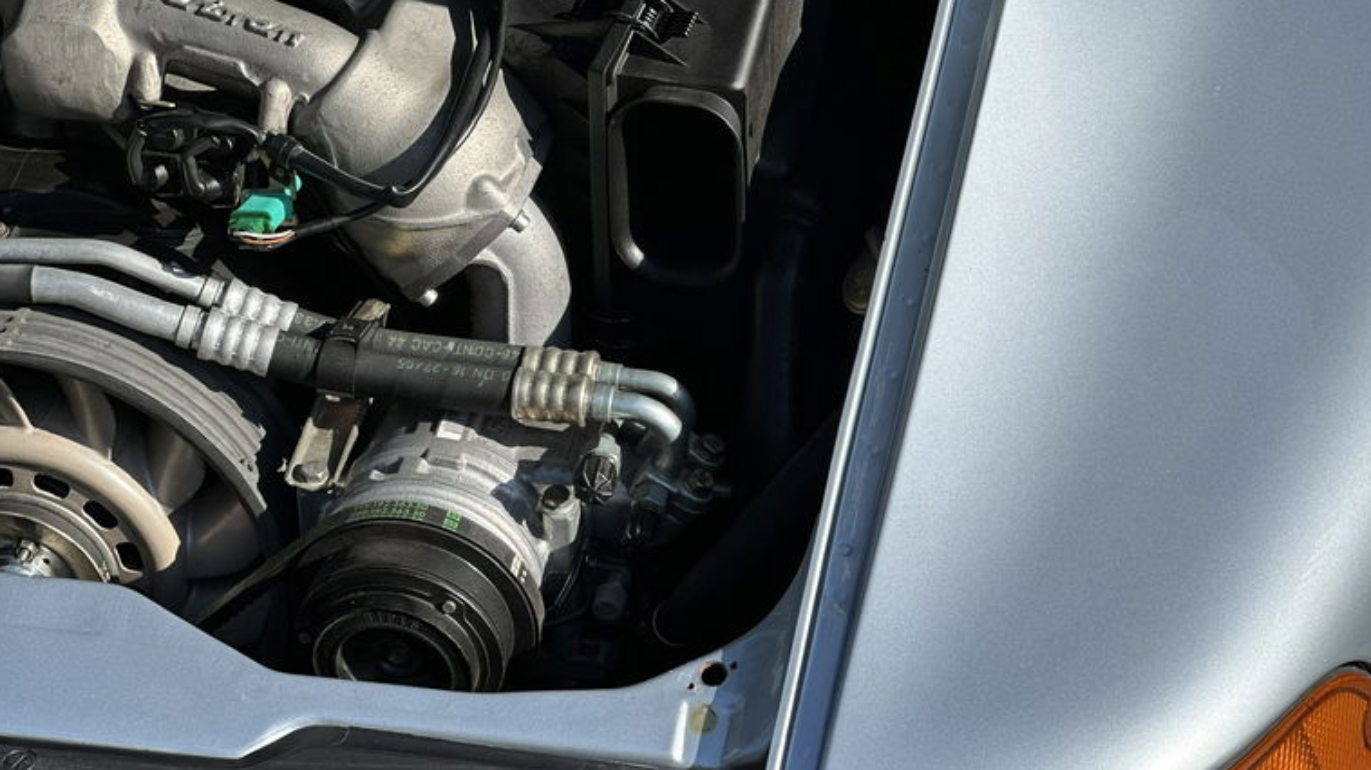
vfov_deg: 14.2
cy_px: 340
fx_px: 3089
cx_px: 687
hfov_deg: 25.0
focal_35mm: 85
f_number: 2.8
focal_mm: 9
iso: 32
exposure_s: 1/626
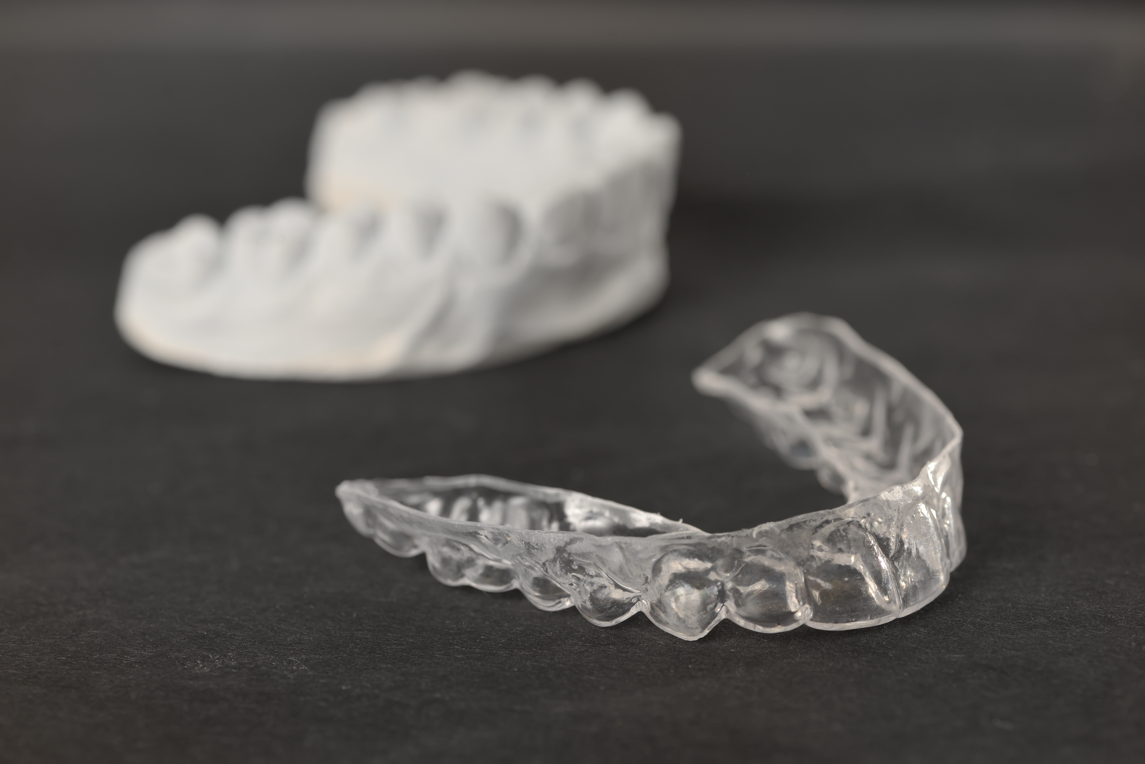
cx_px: 572
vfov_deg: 13.1
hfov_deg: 19.4
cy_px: 382
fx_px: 3341
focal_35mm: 105
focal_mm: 105
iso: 200
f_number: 9
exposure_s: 1/125
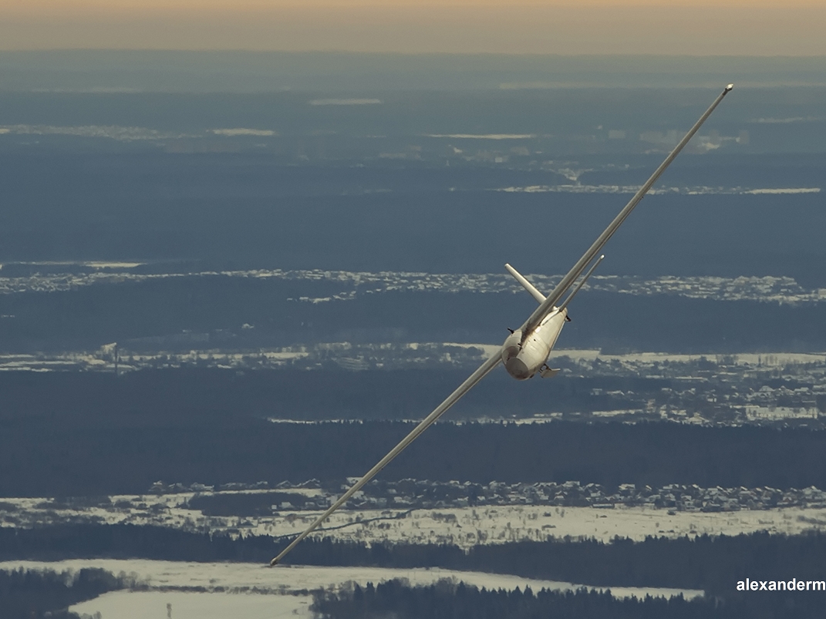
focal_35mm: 216
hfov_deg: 9.2
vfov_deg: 6.9
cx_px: 460
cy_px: 309
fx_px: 5154
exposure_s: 1/1000
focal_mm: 200
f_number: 9
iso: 800
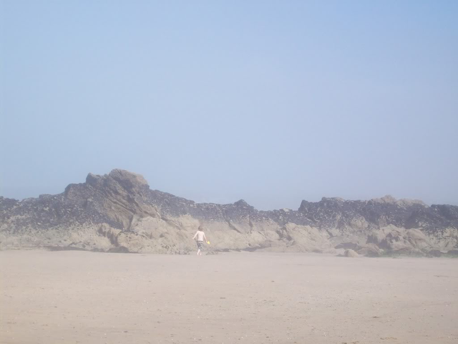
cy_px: 172
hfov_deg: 22.5
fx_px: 1151
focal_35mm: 87
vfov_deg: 17.0
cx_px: 229
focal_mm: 14.3
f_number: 4.3
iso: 80
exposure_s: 1/681
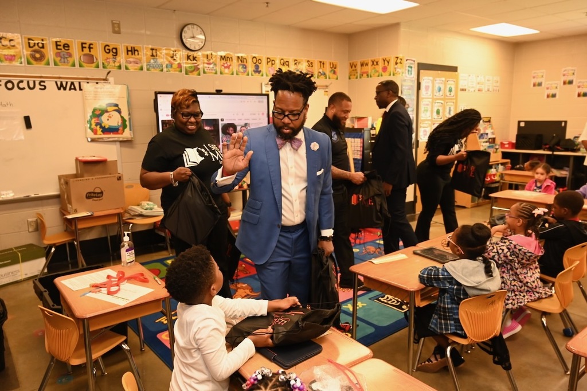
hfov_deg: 61.9
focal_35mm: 30
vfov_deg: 43.6
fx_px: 489
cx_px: 294
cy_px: 196
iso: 3200
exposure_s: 1/200
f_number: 4.5
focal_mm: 30
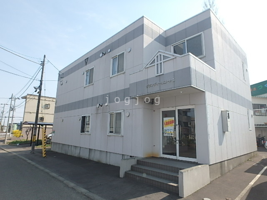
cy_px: 100
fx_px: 162
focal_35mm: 21
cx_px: 134
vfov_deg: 63.4
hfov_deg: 79.0
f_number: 3.5
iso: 125
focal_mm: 3.7
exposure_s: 1/800
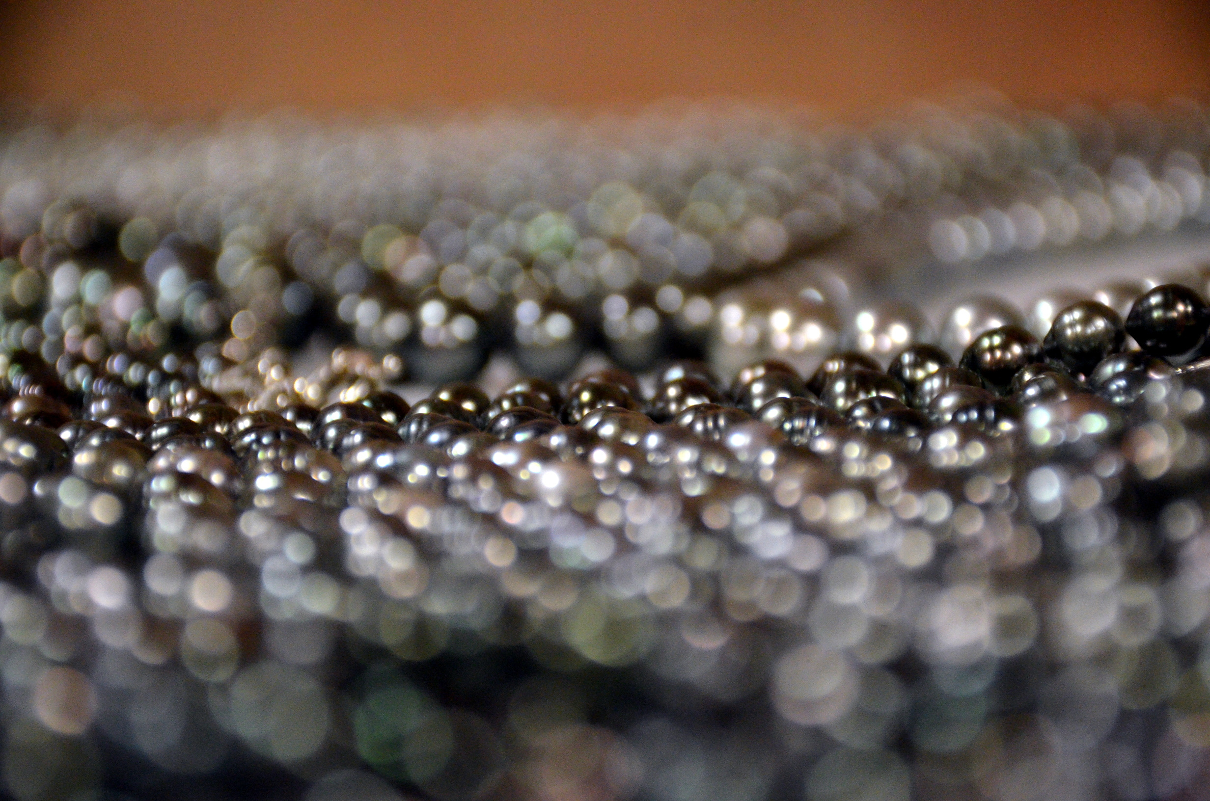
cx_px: 605
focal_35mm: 135
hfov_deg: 15.2
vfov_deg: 10.1
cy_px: 400
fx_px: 4528
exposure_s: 1/60
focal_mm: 90
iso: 2500
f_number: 5.3
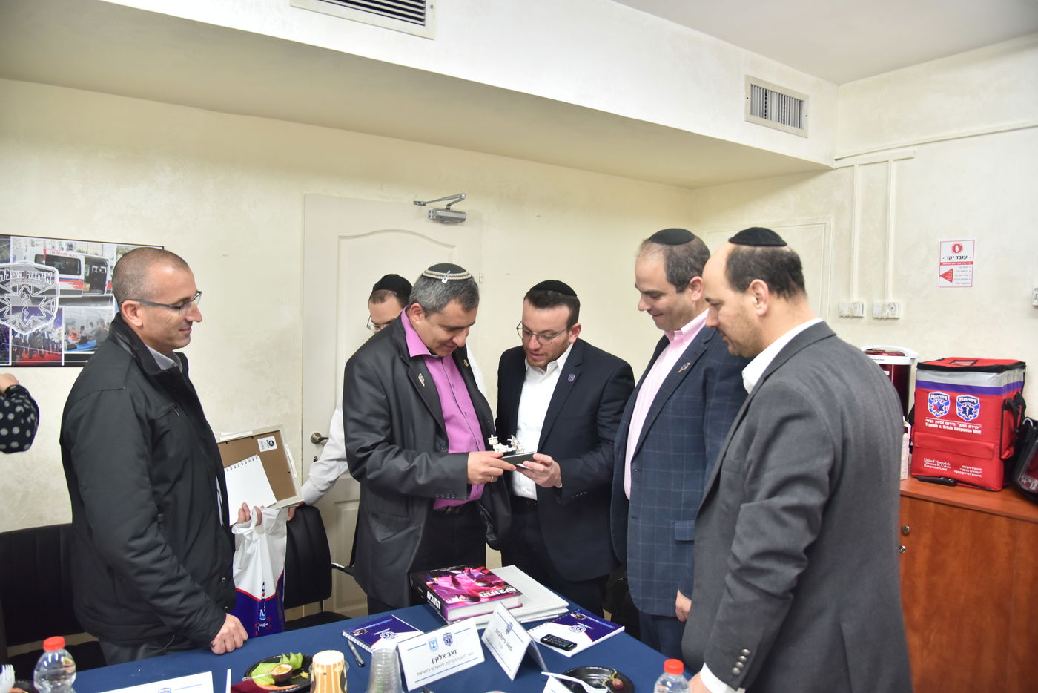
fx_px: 692
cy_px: 346
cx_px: 519
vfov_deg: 53.2
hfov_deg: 73.7
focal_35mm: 24
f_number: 4
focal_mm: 24
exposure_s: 1/125
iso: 1600
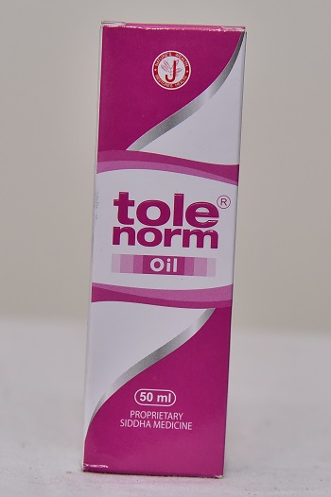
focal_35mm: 85
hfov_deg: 16.1
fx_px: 1174
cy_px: 248
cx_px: 166
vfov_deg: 23.9
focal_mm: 85
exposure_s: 1/160
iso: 1600
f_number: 5
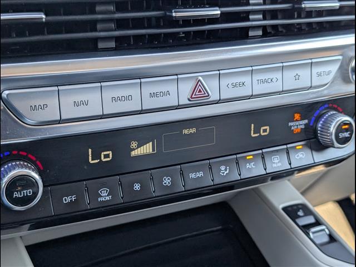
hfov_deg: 38.9
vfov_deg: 29.7
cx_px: 178
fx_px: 504
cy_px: 134
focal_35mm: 49
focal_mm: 6.9
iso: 58
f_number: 1.68
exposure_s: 1/135
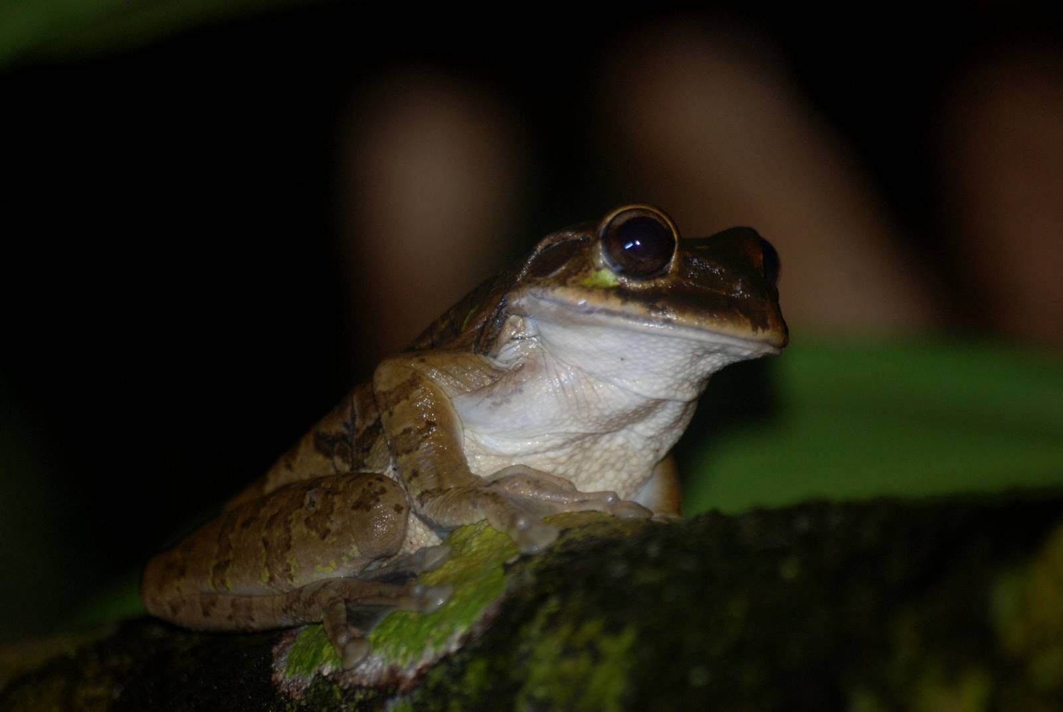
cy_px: 356
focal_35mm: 450
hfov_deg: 4.6
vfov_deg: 3.1
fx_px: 13303
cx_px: 532
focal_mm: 300
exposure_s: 1/60
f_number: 5.6
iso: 400
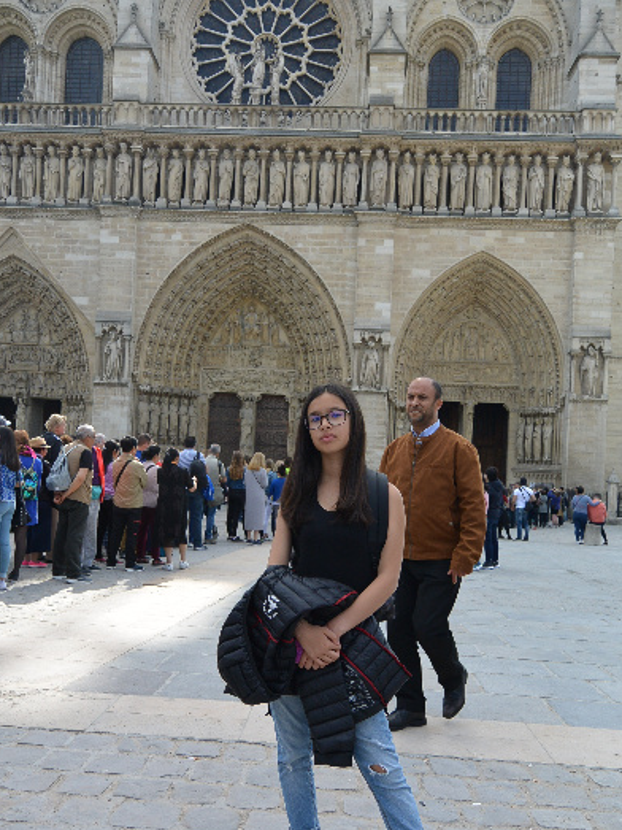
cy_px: 463
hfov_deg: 44.1
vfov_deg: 56.7
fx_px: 767
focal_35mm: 32
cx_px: 309
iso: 100
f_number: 3.5
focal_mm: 11
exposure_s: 1/640
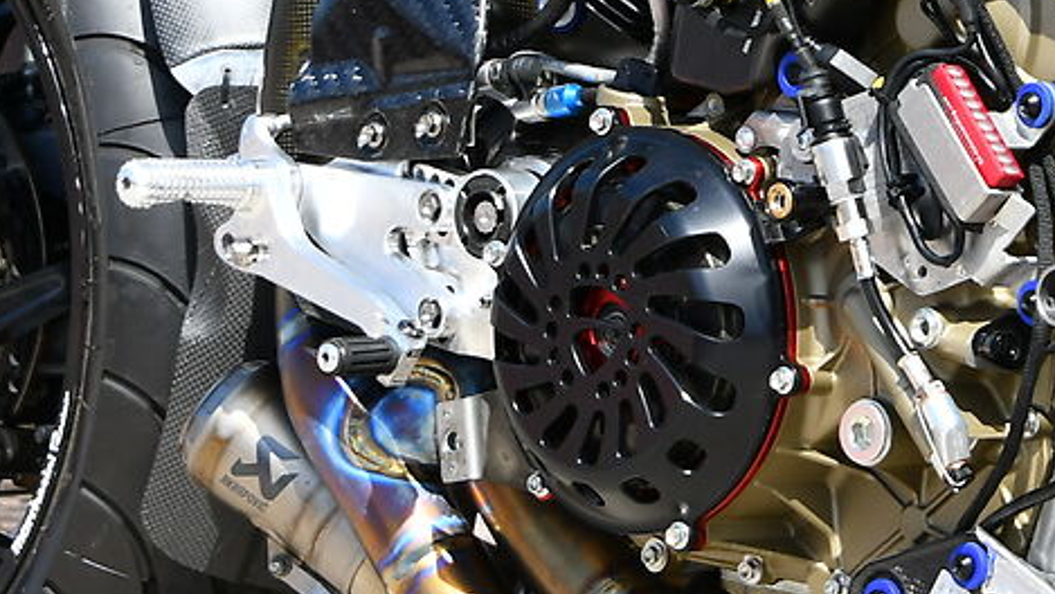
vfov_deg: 4.1
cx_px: 1140
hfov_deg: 7.3
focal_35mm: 295
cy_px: -178
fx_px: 8254
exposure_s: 1/250
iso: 100
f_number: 8
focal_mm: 55
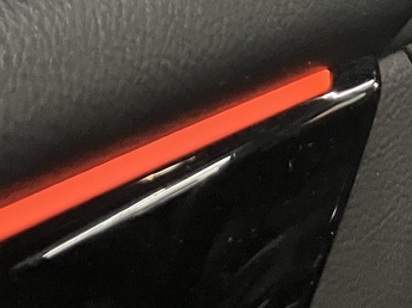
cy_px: -232
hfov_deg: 16.8
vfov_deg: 11.8
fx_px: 1391
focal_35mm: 117
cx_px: 165
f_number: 1.8
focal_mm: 3.99
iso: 500
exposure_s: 1/25
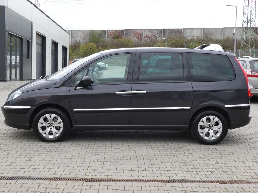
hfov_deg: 38.2
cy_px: 96
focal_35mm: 50
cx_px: 129
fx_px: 373
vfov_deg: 29.1
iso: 250
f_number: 5.6
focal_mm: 9
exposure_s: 1/80
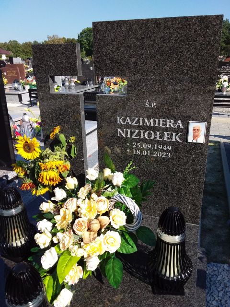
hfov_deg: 49.7
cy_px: 154
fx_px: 248
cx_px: 115
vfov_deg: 63.4
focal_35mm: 28
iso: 40
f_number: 1.9
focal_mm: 2.91
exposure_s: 1/1203
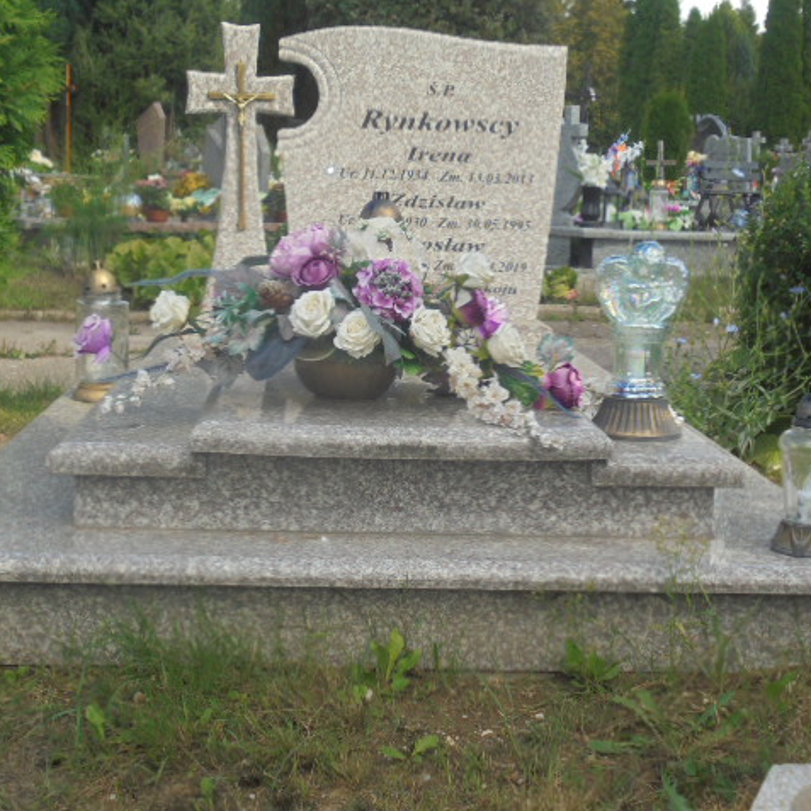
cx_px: 388
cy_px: 405
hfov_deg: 33.4
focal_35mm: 51
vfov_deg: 33.4
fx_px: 1352
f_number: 4.5
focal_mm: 7.8
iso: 100
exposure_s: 1/200
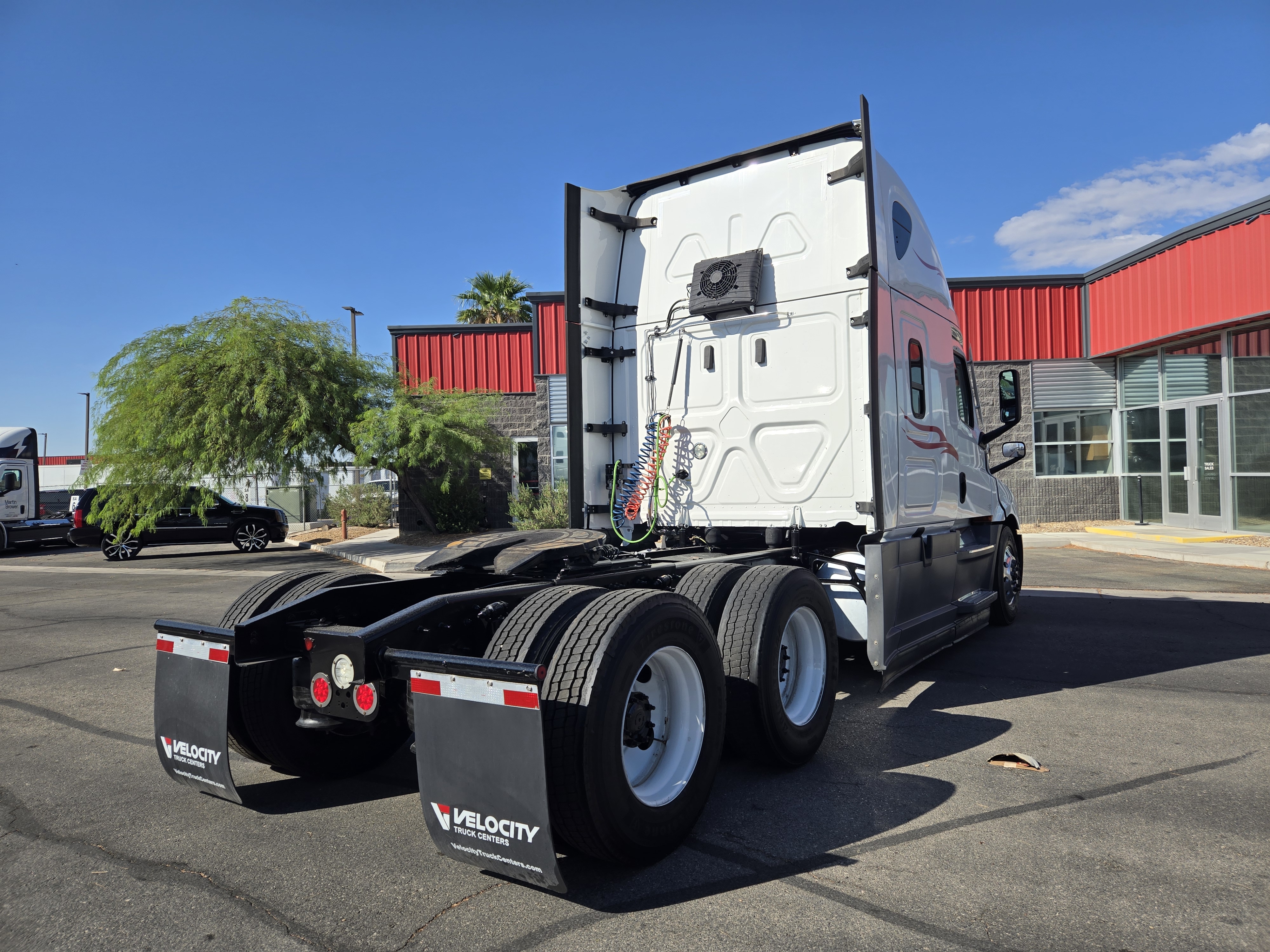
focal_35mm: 23
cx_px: 635
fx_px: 844
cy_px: 476
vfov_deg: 58.9
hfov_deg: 73.9
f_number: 1.8
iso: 25
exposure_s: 1/2397
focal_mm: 5.4
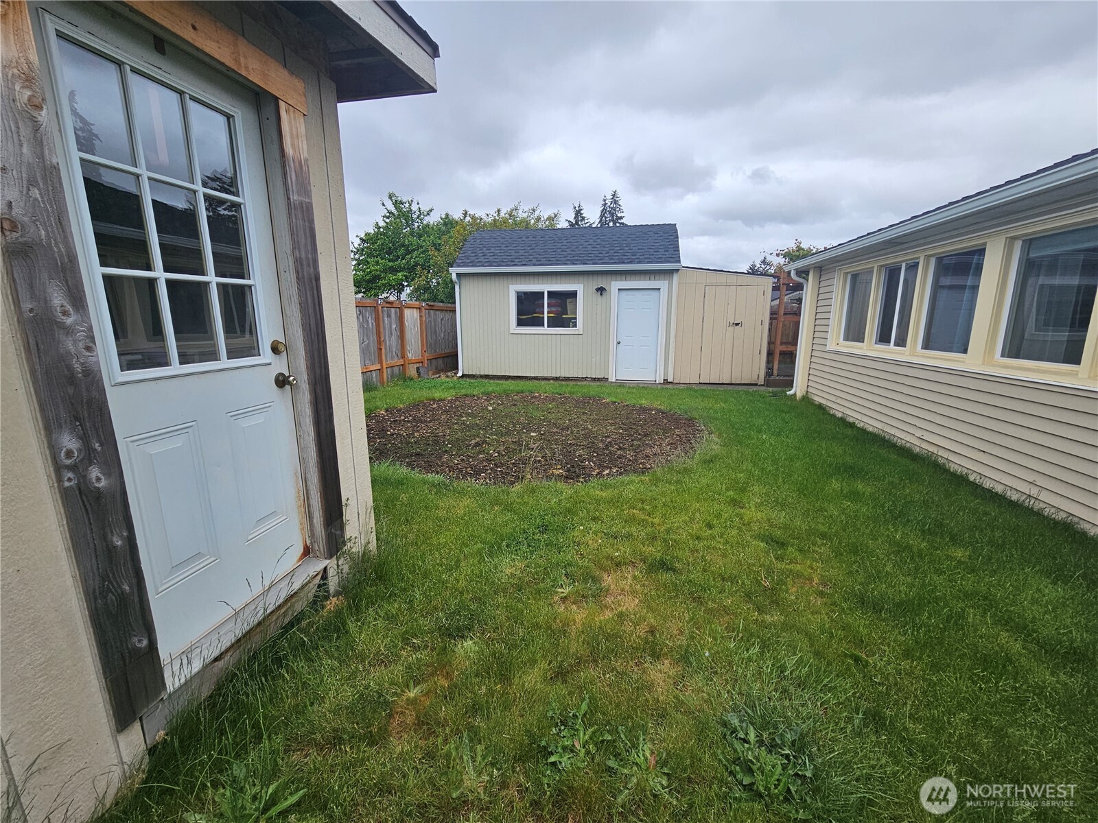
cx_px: 549
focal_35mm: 13
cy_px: 412
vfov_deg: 89.9
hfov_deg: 106.2
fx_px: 412
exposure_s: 1/957
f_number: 2.2
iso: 50
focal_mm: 2.2
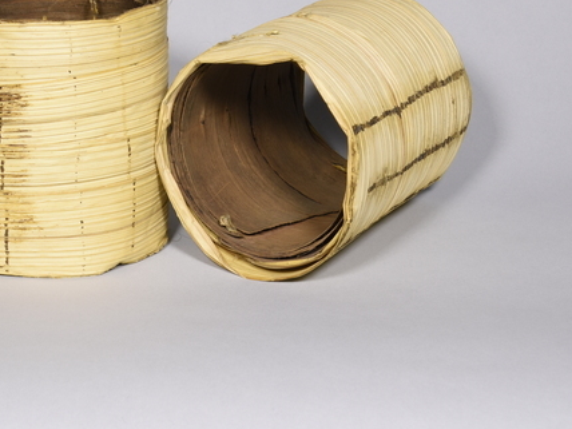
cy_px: 116
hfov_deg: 15.8
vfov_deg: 11.9
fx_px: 2049
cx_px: 159
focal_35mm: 124
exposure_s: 1/125
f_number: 13
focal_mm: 46
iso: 400
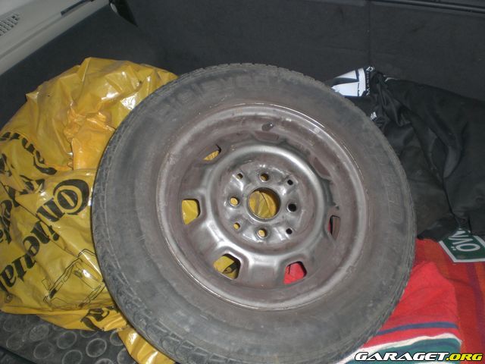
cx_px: 242
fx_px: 532
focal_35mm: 38
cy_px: 182
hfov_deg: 49.0
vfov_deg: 37.7
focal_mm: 6.3
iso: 100
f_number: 3.1
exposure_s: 1/60
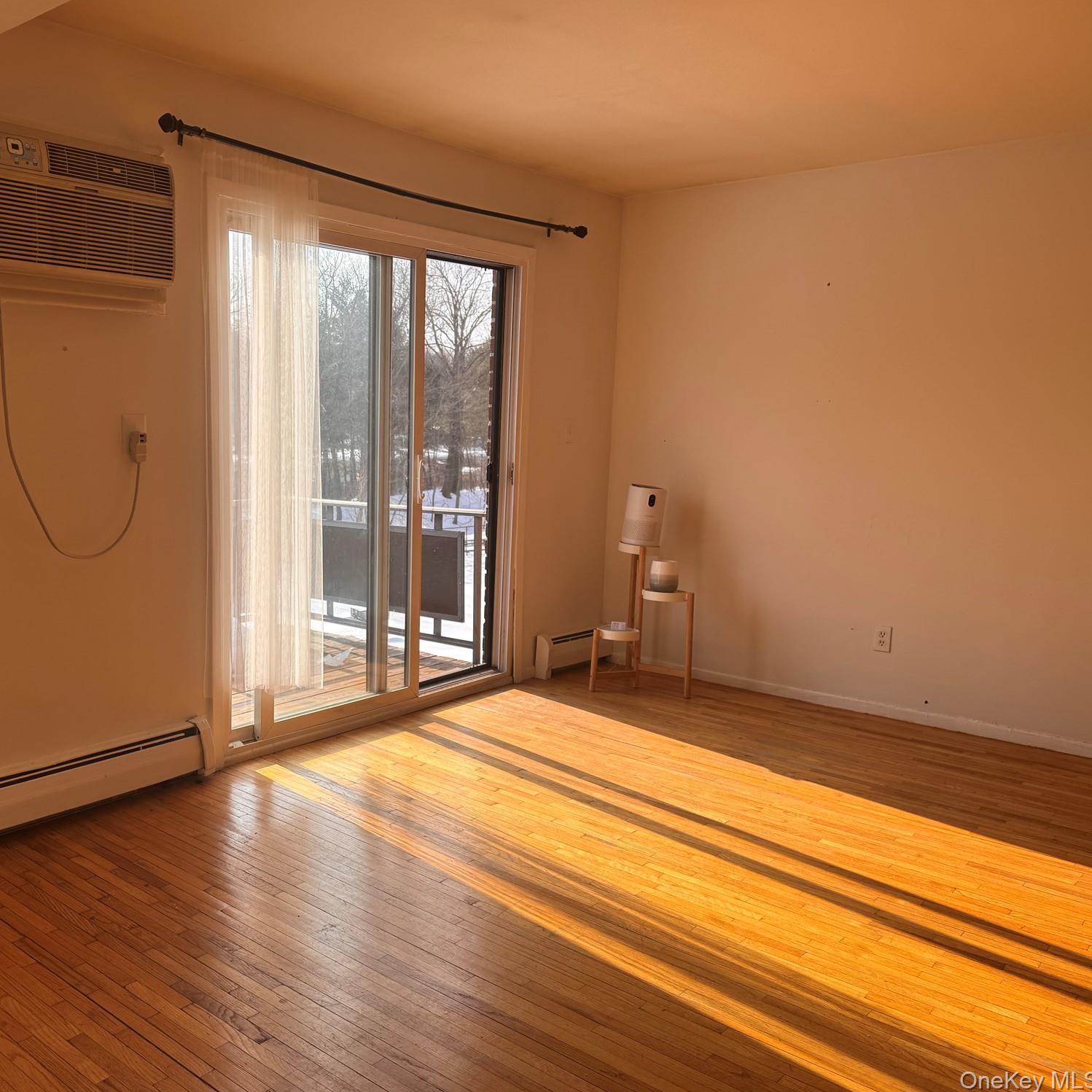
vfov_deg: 55.6
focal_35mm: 29
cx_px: 362
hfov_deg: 54.5
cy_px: 538
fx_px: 1035
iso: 80
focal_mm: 6.76
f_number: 1.78
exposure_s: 1/1285
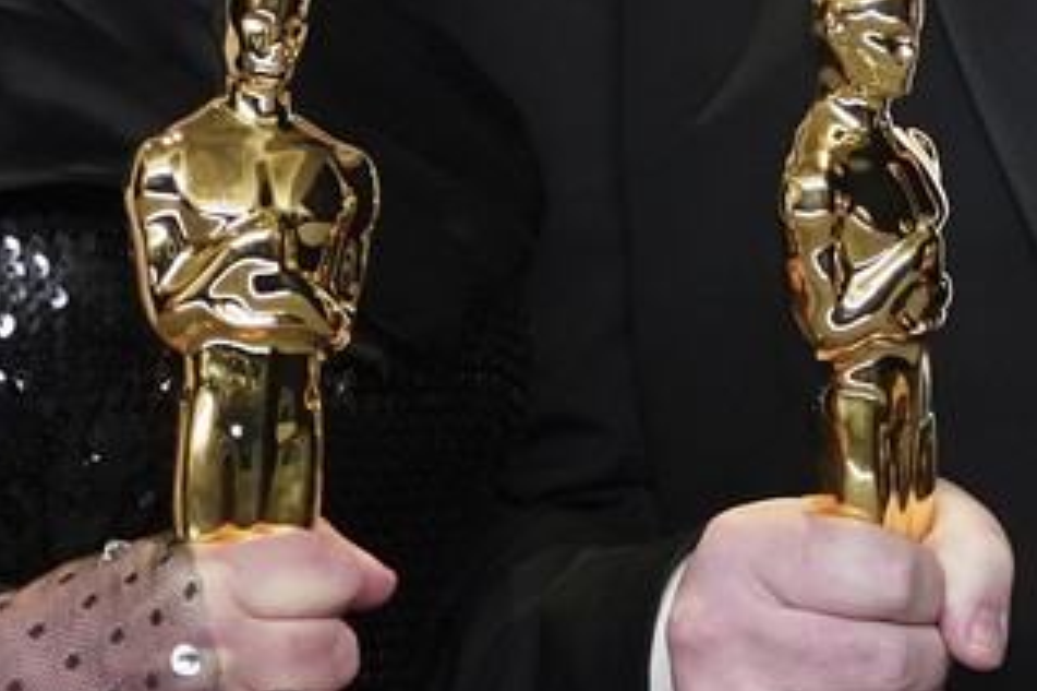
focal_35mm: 601
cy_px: -198
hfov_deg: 3.4
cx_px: 1220
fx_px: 17302
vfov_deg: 2.3
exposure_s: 1/400
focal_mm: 119
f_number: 5.6
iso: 3200
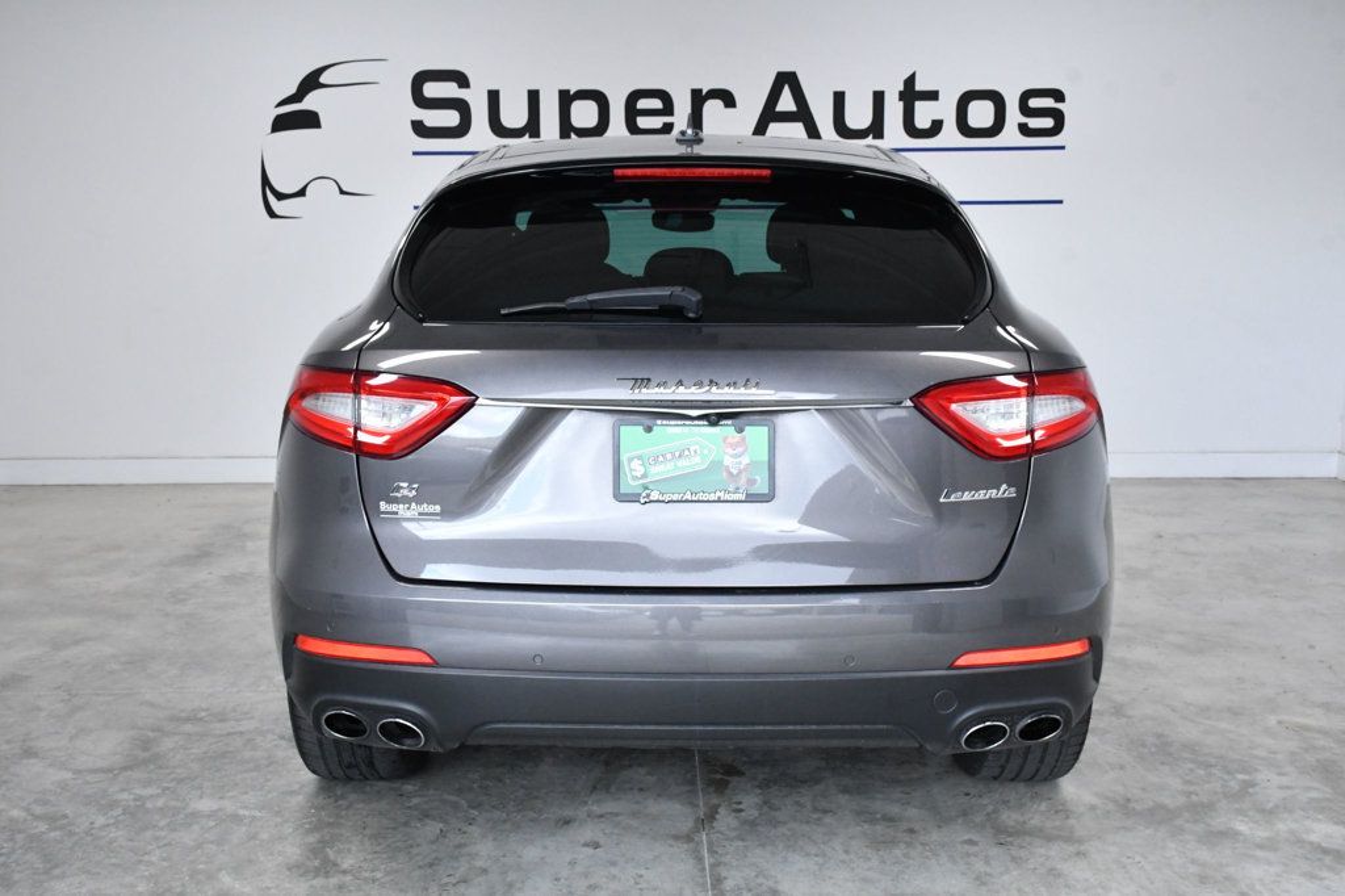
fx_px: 1457
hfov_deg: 49.6
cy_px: 448
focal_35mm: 39
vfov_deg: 34.2
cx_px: 672
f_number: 9
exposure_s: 1/320
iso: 2500
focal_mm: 26
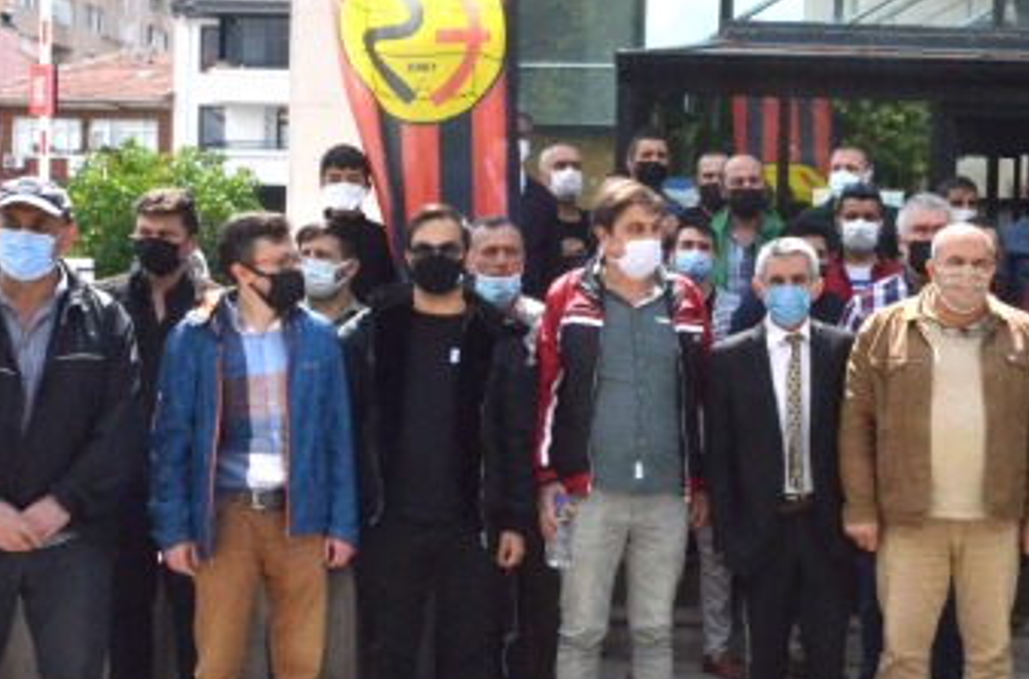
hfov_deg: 28.5
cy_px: 455
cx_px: 1142
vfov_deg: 21.0
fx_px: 1823
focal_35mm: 64
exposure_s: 1/1600
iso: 3200
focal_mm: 18
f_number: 20
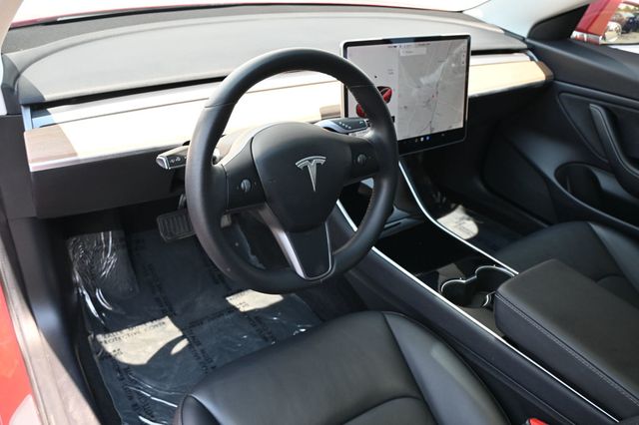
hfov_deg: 63.2
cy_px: 212
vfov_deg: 44.6
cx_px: 320
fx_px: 519
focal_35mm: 29
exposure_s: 1/160
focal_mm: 19.5
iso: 400
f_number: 3.8
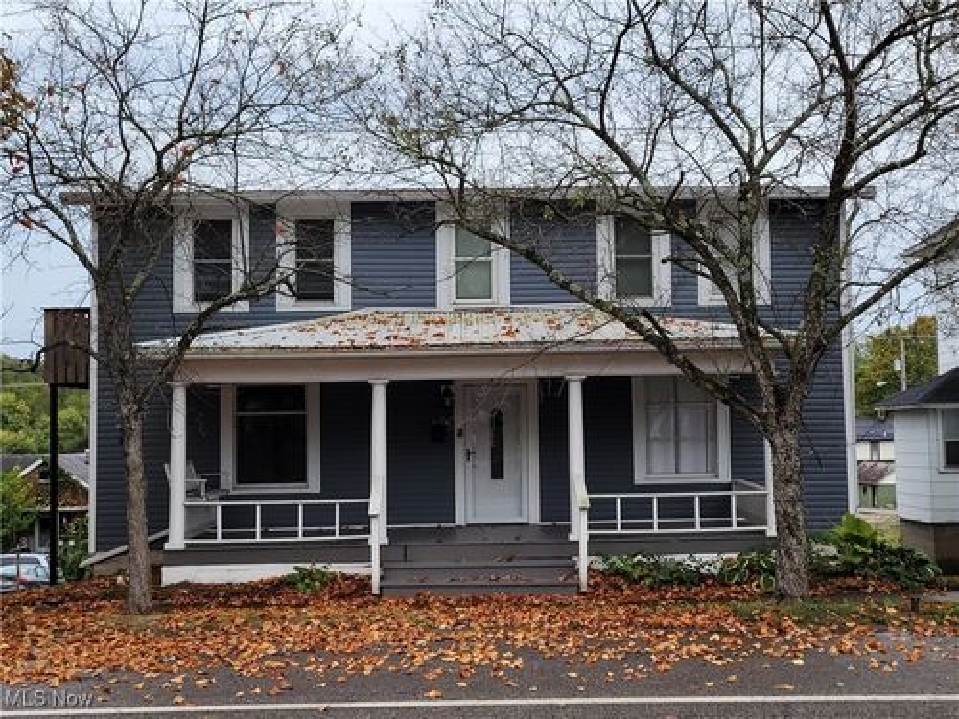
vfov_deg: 53.1
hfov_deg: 67.3
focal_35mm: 26
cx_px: 480
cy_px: 360
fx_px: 720
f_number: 1.8
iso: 40
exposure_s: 1/385
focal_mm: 5.4
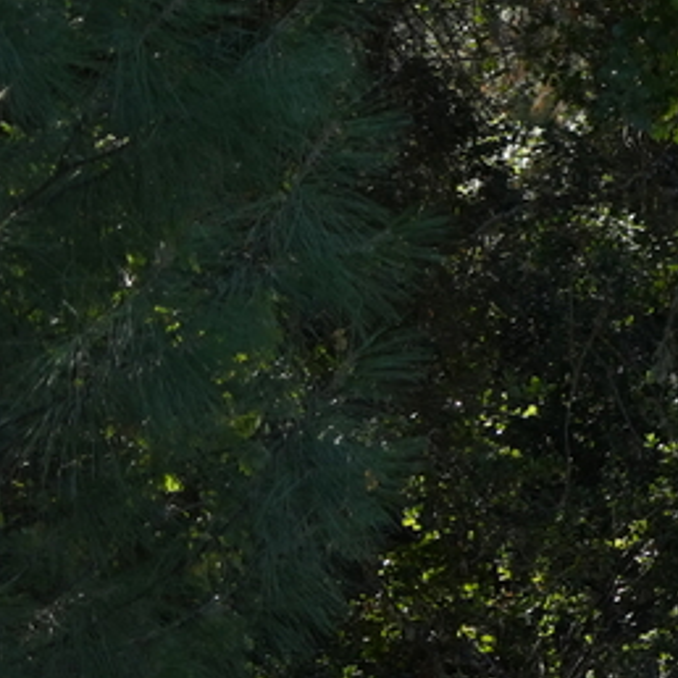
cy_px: 281
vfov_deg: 4.9
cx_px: 2588
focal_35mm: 356
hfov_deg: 4.6
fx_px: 7889
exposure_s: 1/500
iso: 400
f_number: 4.5
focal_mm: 50
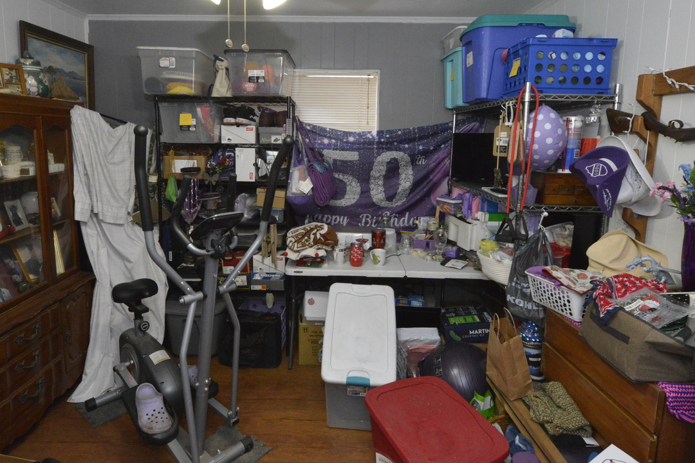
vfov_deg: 59.2
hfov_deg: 81.1
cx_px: 325
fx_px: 405
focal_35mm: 21
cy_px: 194
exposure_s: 1/60
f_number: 11
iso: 6400
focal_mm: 14
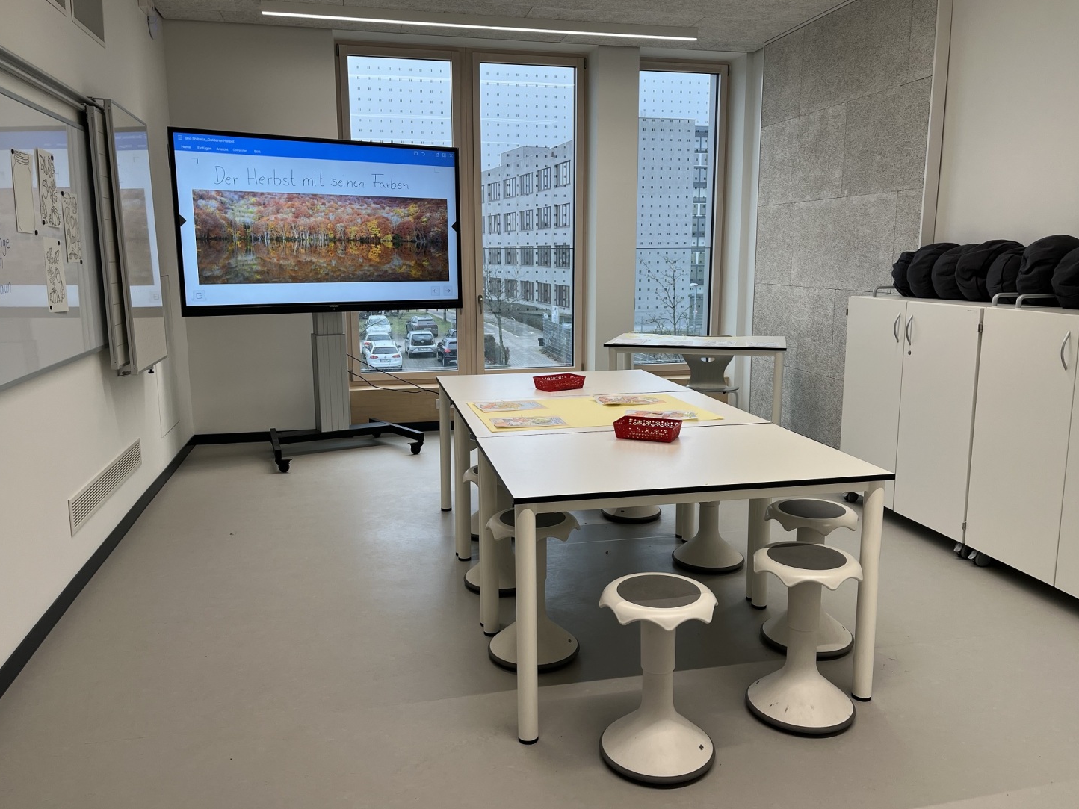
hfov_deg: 65.3
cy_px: 391
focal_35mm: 27
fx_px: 842
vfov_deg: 51.3
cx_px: 550
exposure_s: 1/106
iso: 32
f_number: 1.6
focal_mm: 5.1
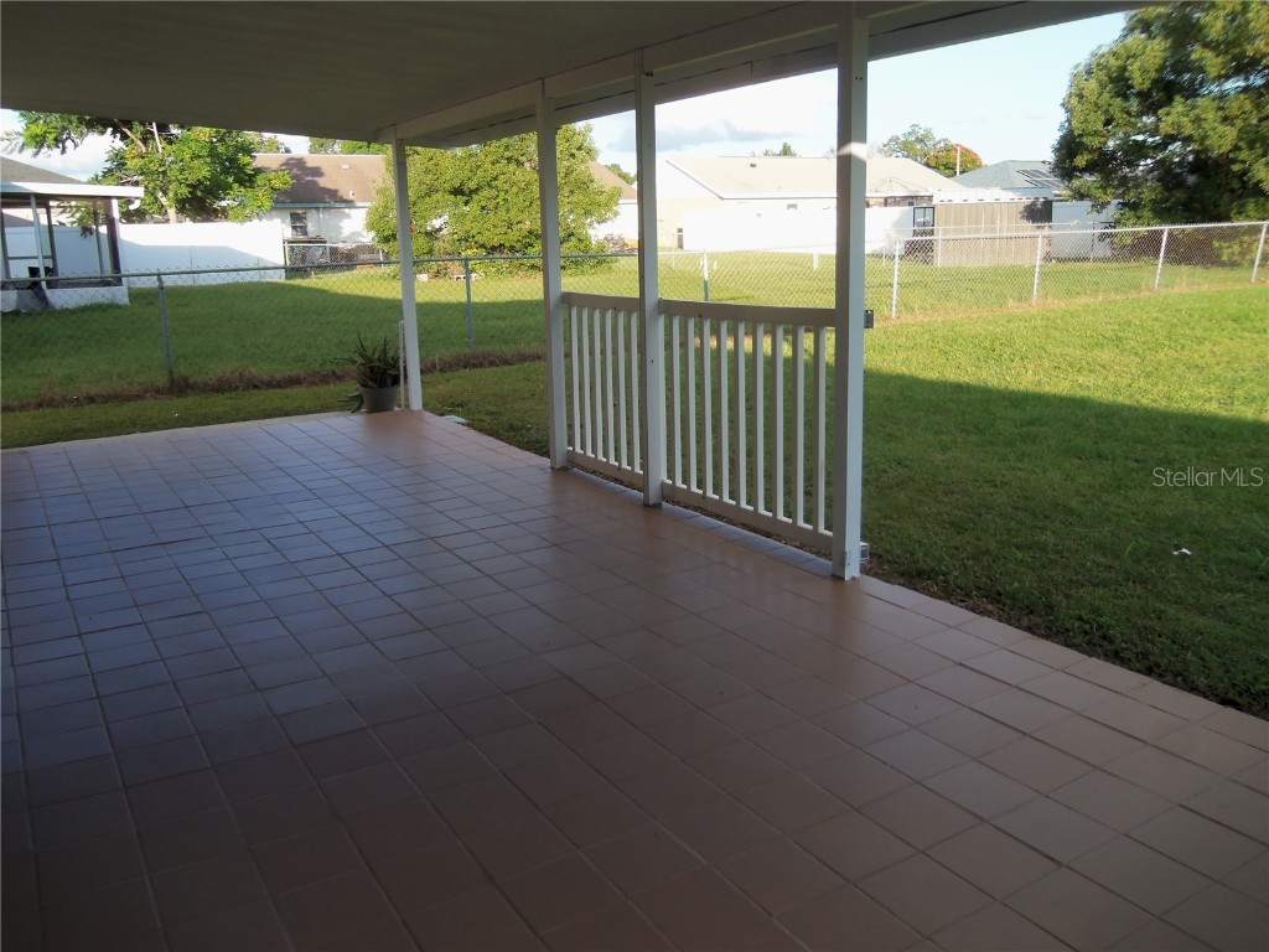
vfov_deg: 49.7
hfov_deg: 63.4
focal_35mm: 28
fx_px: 1026
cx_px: 634
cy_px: 476
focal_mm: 5.1
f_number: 3.9
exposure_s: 1/160
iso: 64
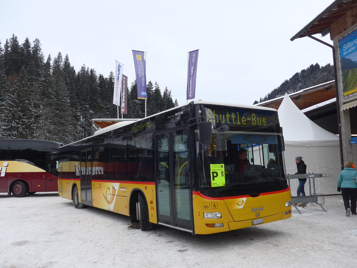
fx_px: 299
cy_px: 134
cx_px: 178
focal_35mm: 29
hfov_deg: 61.7
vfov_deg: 48.2
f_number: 2.8
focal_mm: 6
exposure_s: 1/250
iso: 80
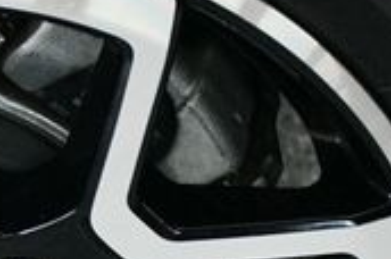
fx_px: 2905
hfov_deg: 7.6
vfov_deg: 5.1
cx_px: -107
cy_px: 341
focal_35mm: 268
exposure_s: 1/125
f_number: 4.5
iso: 3200
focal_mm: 48
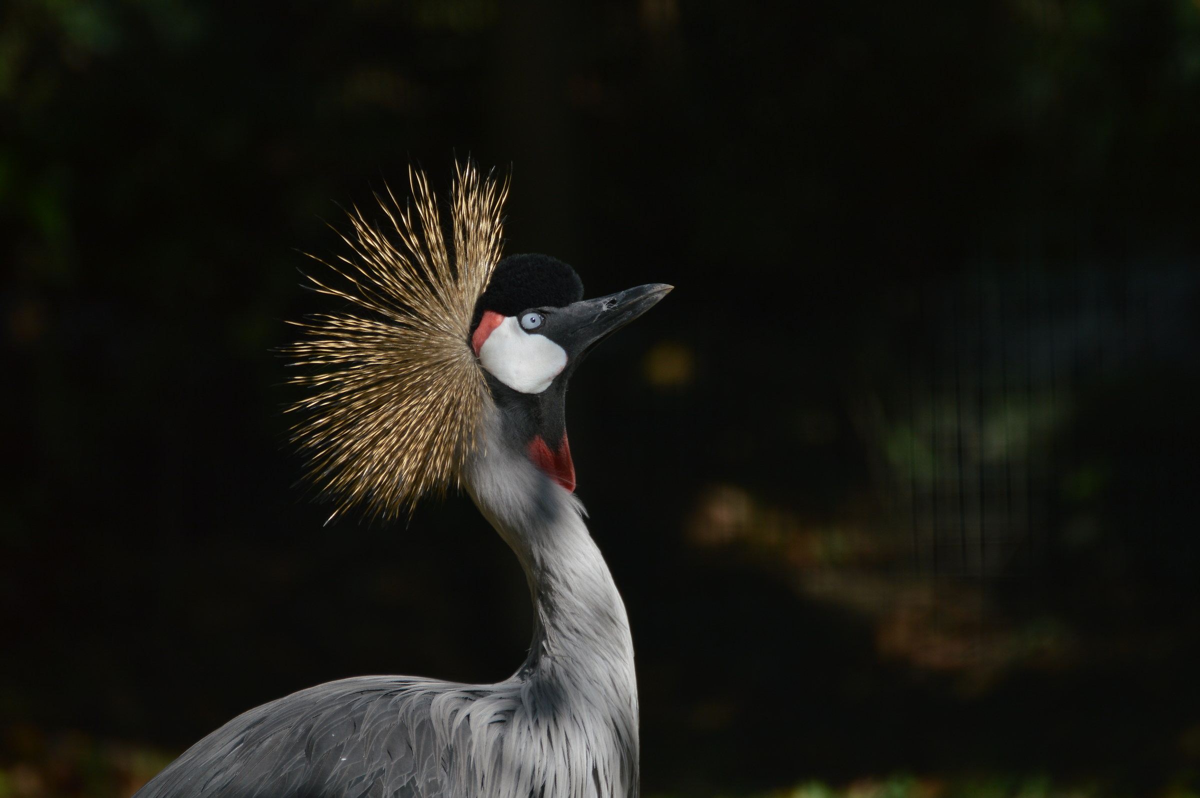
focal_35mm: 450
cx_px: 600
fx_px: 14984
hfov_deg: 4.6
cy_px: 399
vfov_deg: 3.0
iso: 100
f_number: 5.6
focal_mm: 300
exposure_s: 1/500
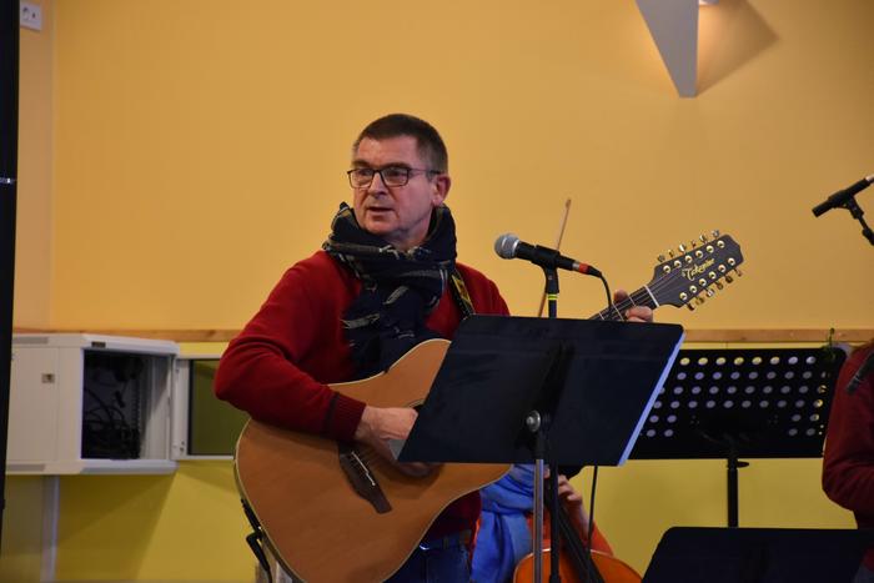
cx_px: 437
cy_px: 292
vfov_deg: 10.2
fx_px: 3278
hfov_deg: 15.2
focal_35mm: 135
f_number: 5.3
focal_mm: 90
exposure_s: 1/60
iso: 1400
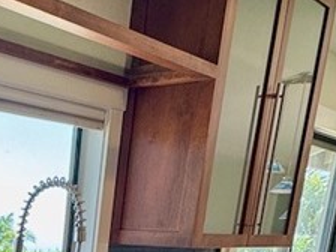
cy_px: 381
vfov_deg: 19.8
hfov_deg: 26.1
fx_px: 621
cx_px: -93
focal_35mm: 64
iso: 80
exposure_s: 1/120
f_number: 2.2
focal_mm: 2.22
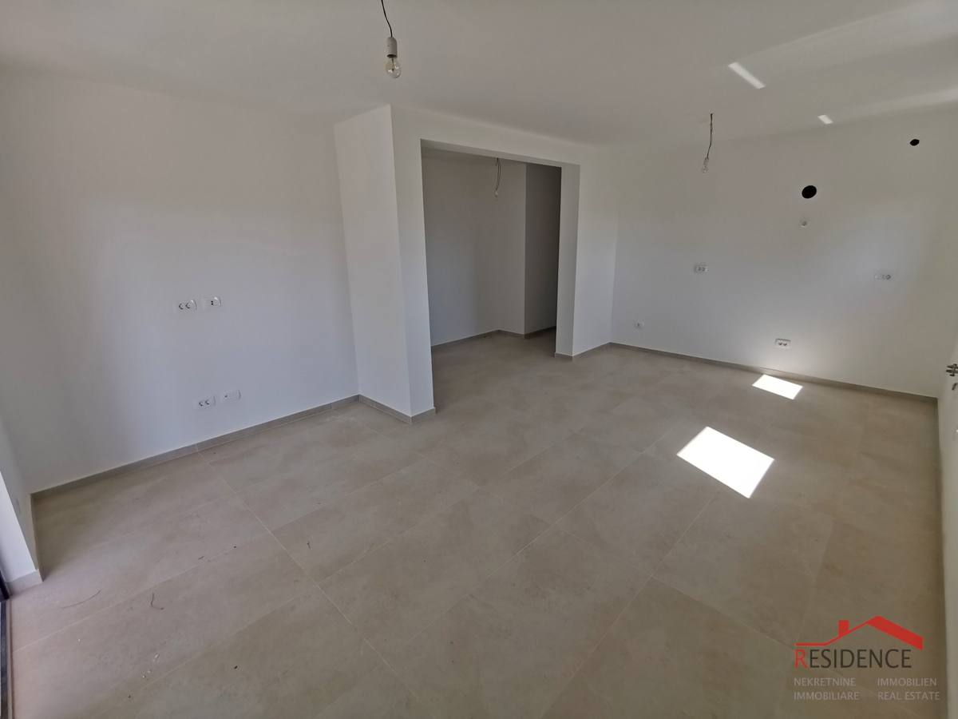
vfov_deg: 78.1
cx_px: 479
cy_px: 360
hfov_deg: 94.5
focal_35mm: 16
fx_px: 443
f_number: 2.2
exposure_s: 1/193
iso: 50
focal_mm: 2.35
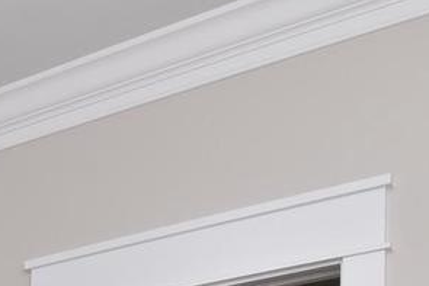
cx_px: -414
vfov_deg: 12.8
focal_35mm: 88
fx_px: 1049
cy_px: 639
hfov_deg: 17.2
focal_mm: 12
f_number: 14
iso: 500
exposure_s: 1/200
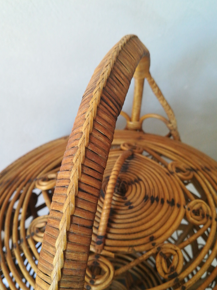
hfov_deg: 45.4
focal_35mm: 31
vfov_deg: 58.2
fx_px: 259
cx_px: 98
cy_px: 163
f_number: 2.2
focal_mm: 3.83
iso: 250
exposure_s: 1/33.3
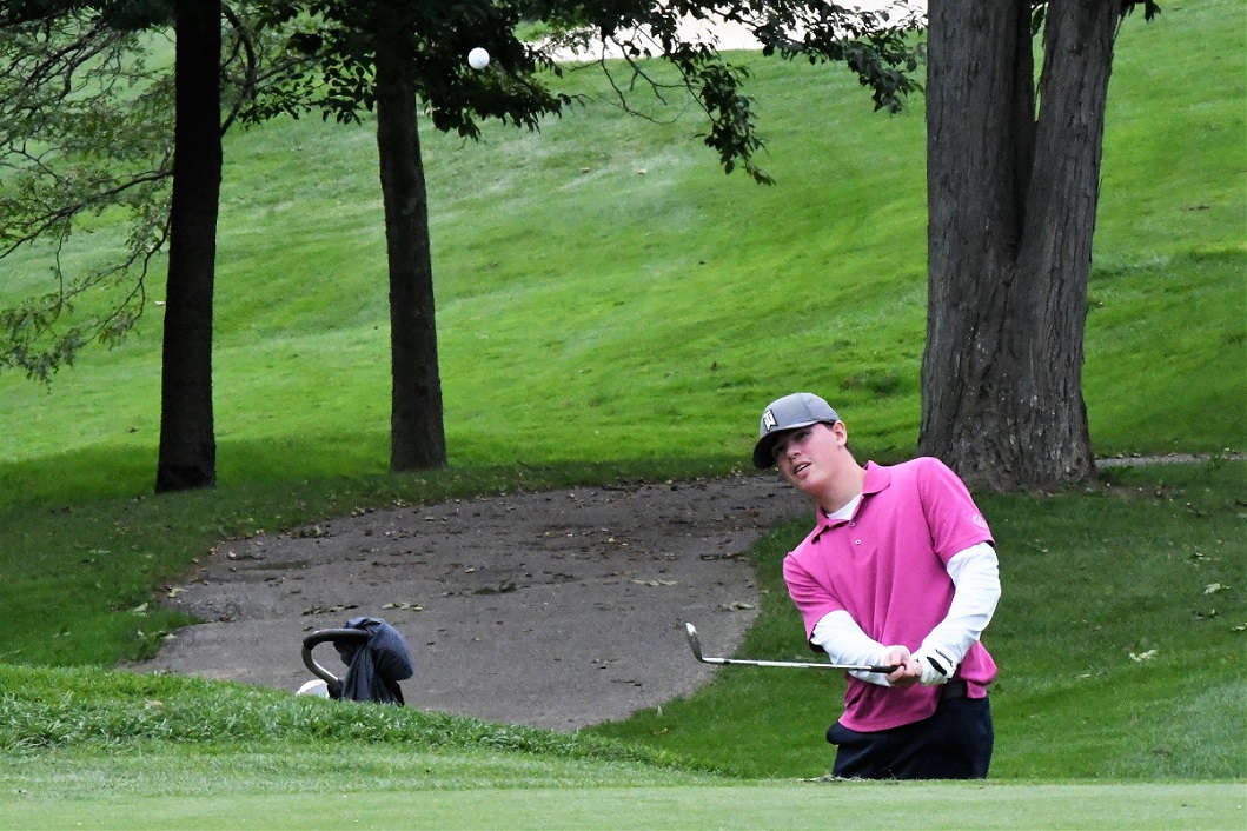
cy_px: 416
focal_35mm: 300
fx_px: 10391
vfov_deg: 4.6
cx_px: 624
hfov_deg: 6.9
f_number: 22
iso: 7200
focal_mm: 200
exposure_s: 1/1000
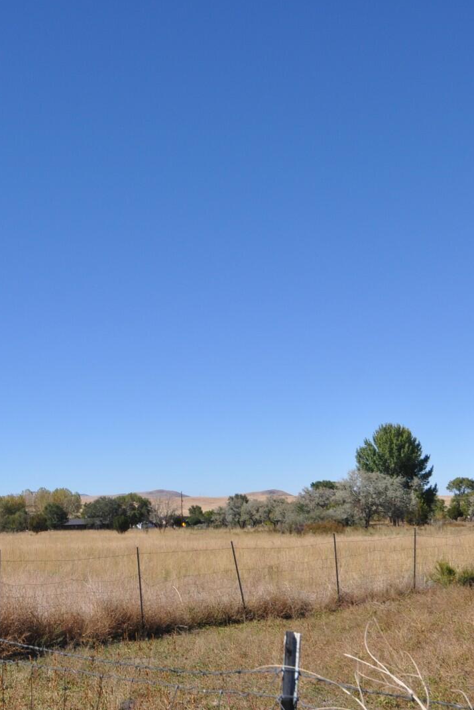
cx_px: 69
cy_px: 355
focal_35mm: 50
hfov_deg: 26.3
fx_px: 987
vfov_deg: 39.6
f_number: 10
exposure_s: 1/400
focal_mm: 22
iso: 200
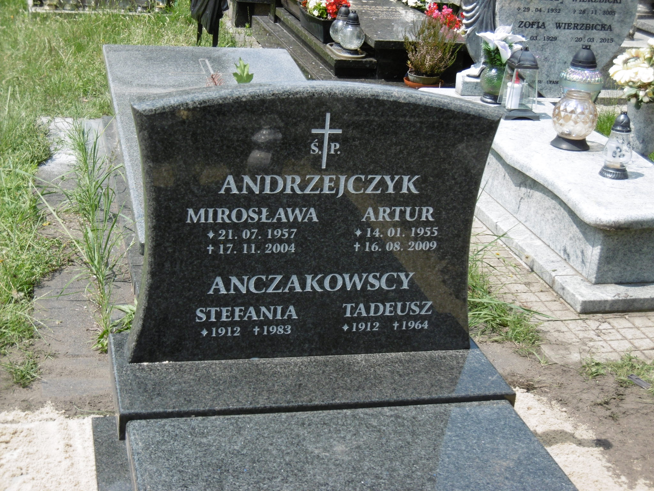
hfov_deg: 32.7
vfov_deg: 24.8
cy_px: 246
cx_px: 327
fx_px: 1115
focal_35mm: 59
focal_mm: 10.5
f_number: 4.2
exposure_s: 1/500
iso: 100
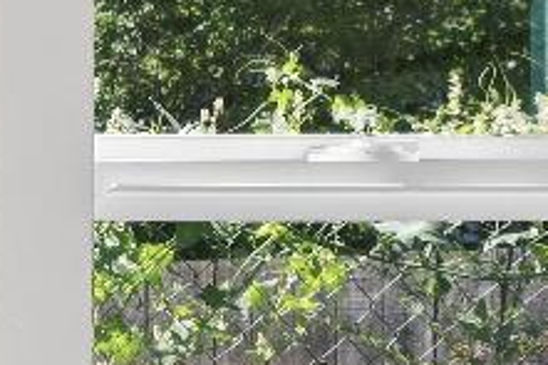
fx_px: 1603
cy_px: 343
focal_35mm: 105
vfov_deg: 12.8
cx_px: -796
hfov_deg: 13.6
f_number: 8
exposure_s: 1/80
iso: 200
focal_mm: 15.5
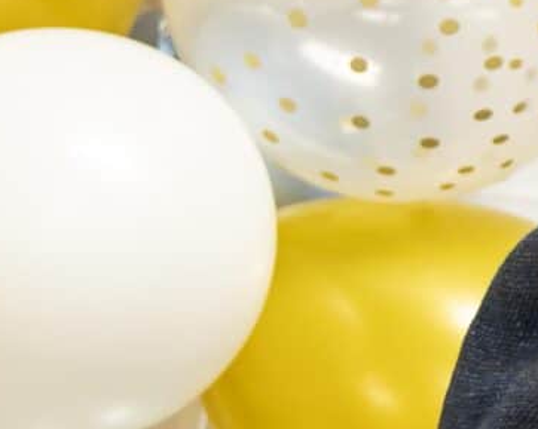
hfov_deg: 8.7
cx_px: 1227
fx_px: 3277
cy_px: 335
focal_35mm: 206
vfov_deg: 7.5
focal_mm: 31
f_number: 2.8
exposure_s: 1/125
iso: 1000
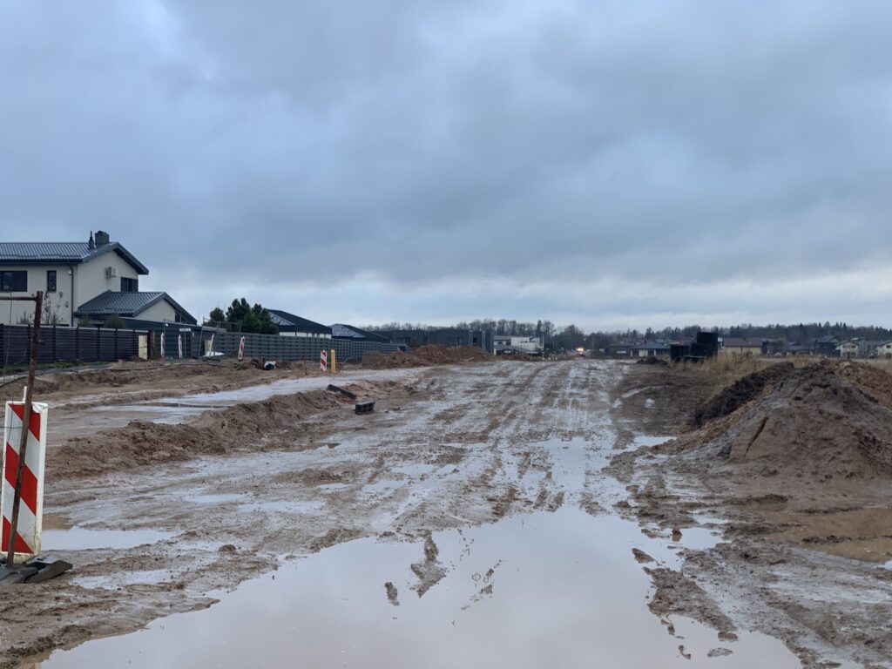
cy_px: 334
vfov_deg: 28.0
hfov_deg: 36.8
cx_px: 446
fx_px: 1340
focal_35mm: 52
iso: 16
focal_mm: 6
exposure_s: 1/64
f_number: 2.4
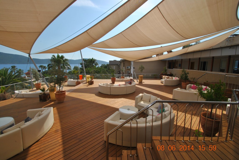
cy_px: 80
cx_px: 120
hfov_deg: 100.3
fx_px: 100
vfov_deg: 77.5
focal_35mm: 15
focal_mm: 10
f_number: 13
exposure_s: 1/200
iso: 100
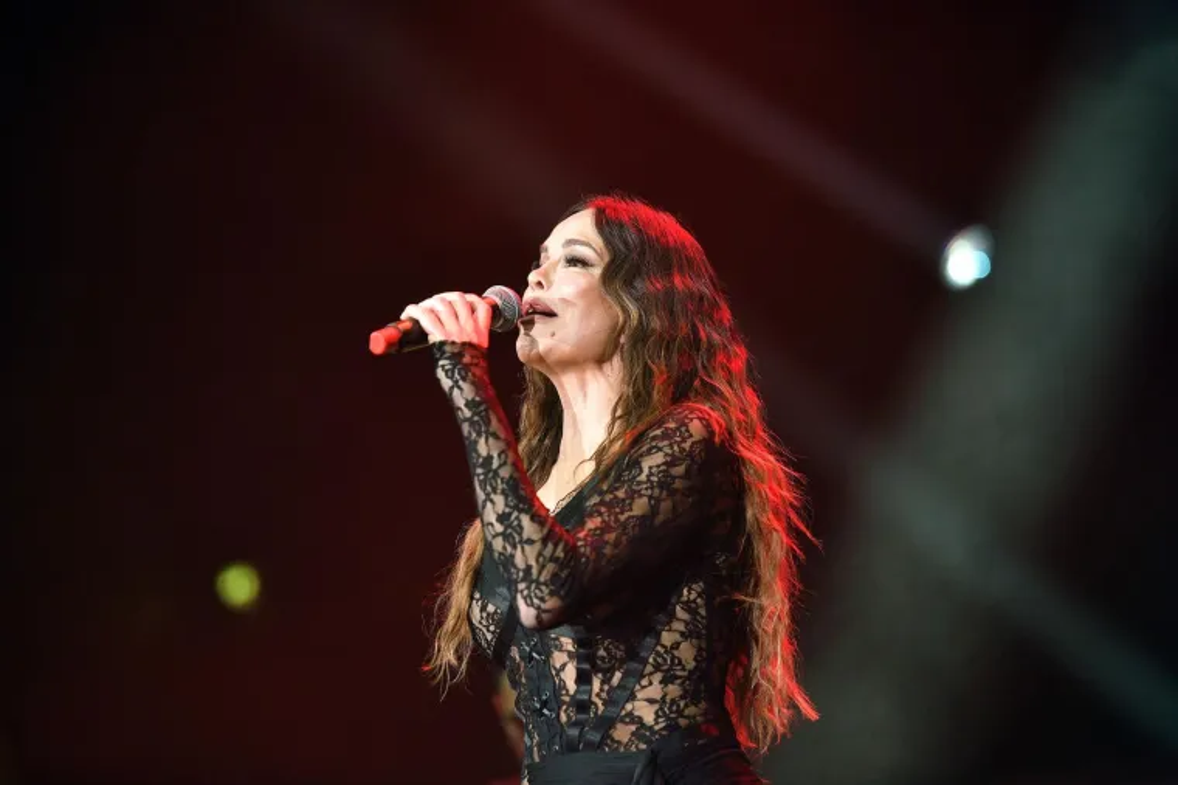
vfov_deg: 9.1
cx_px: 589
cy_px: 392
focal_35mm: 150
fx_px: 4906
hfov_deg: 13.7
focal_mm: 150
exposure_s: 1/400
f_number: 4
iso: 1000
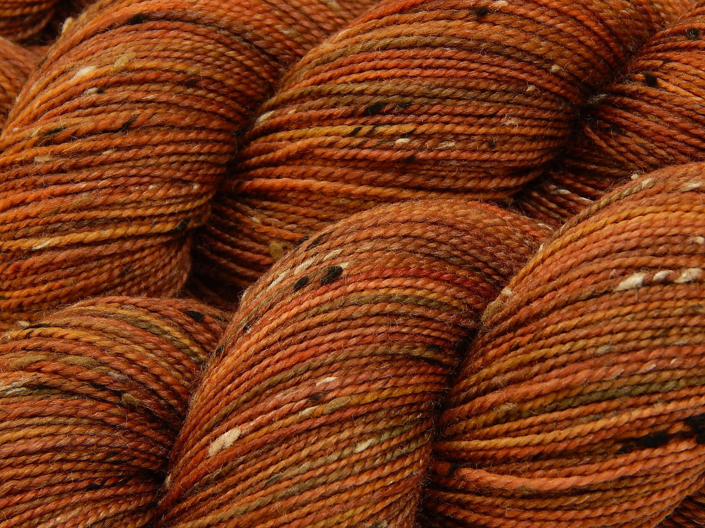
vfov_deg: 14.1
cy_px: 264
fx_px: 2138
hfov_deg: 18.7
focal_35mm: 105
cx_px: 352
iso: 125
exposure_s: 1/10
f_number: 4.5
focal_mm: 18.7
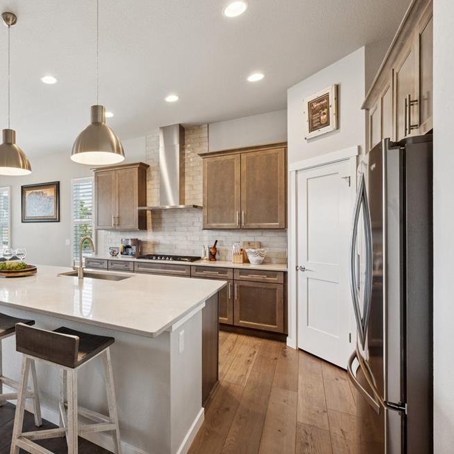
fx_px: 297
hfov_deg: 69.1
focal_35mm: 20
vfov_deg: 74.8
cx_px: 105
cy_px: 226
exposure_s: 1/8
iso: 100
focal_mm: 15
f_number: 11
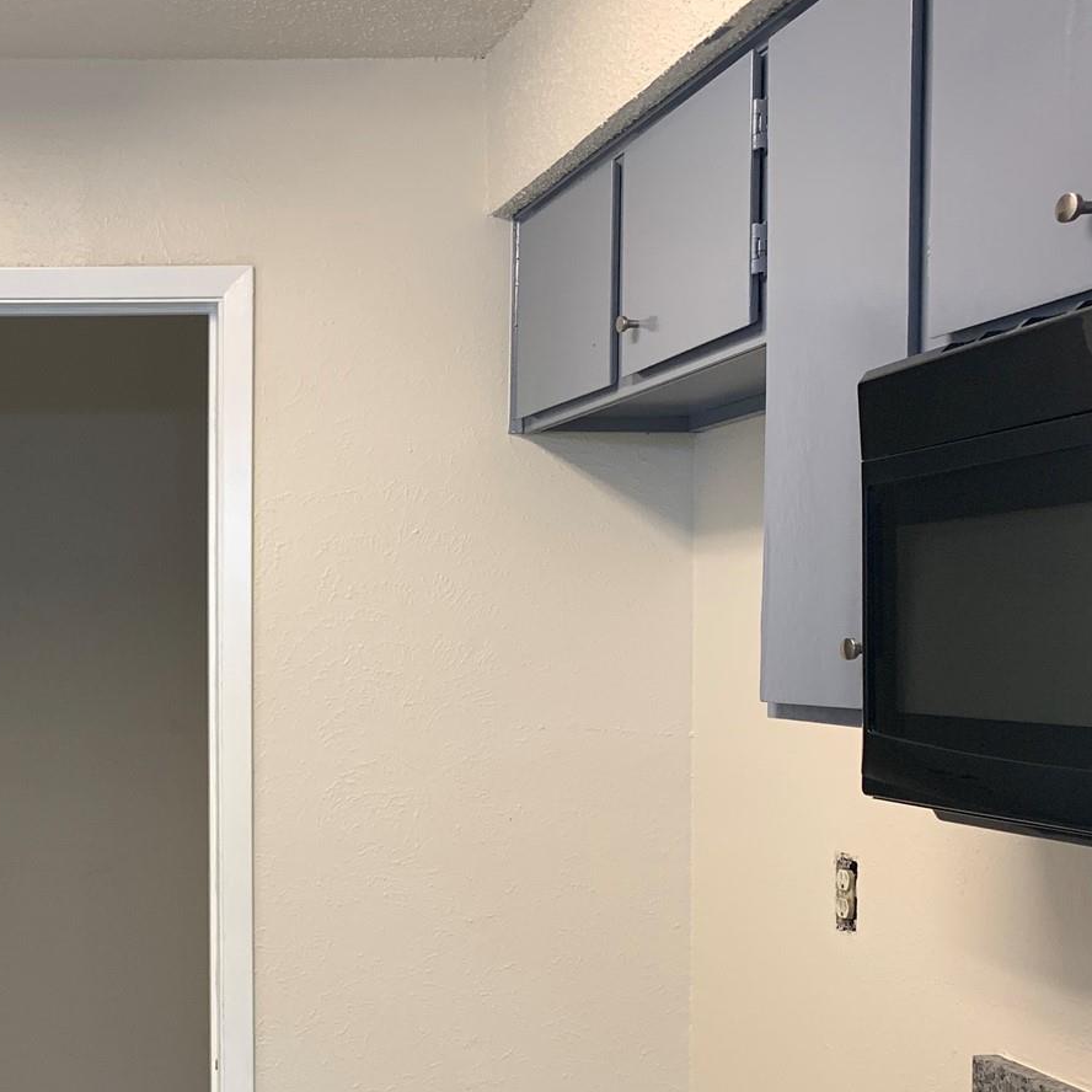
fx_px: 1892
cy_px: 739
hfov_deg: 30.4
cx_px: 59
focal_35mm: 53
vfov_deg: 31.9
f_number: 1.8
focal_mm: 4.25
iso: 80
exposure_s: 1/60
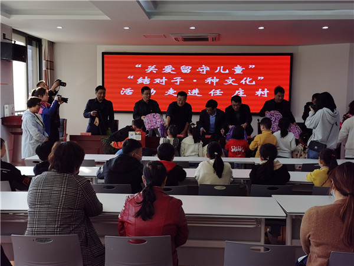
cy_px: 133
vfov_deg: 36.8
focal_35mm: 39
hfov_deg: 47.9
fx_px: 399
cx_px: 177
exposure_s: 1/215
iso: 50
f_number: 1.8
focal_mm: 5.58
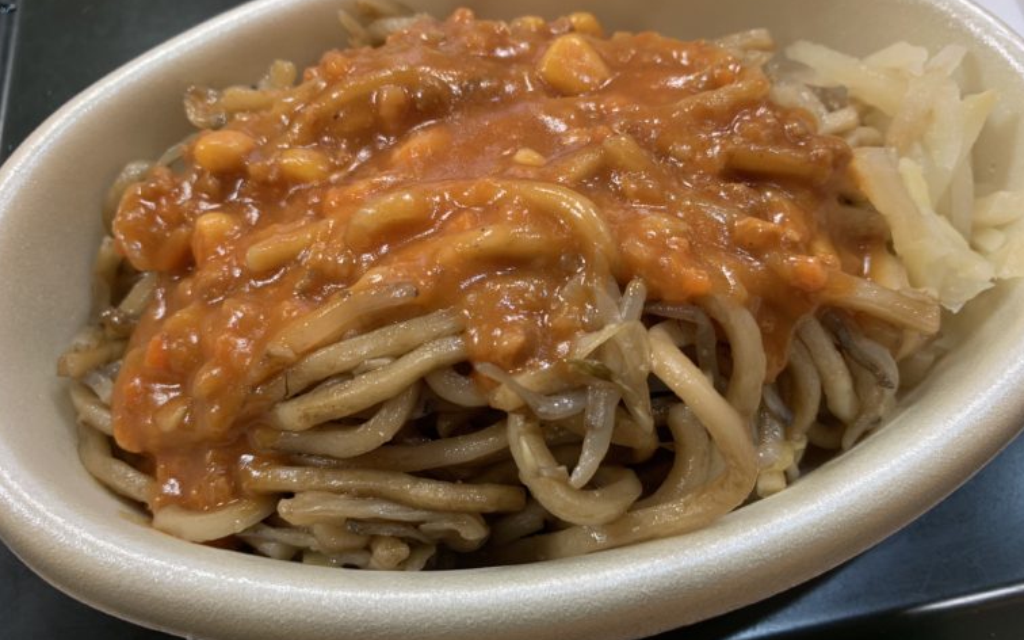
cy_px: 319
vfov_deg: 44.5
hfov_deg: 66.5
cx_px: 509
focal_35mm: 28
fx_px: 781
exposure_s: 1/50
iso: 100
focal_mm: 4.25
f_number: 1.8
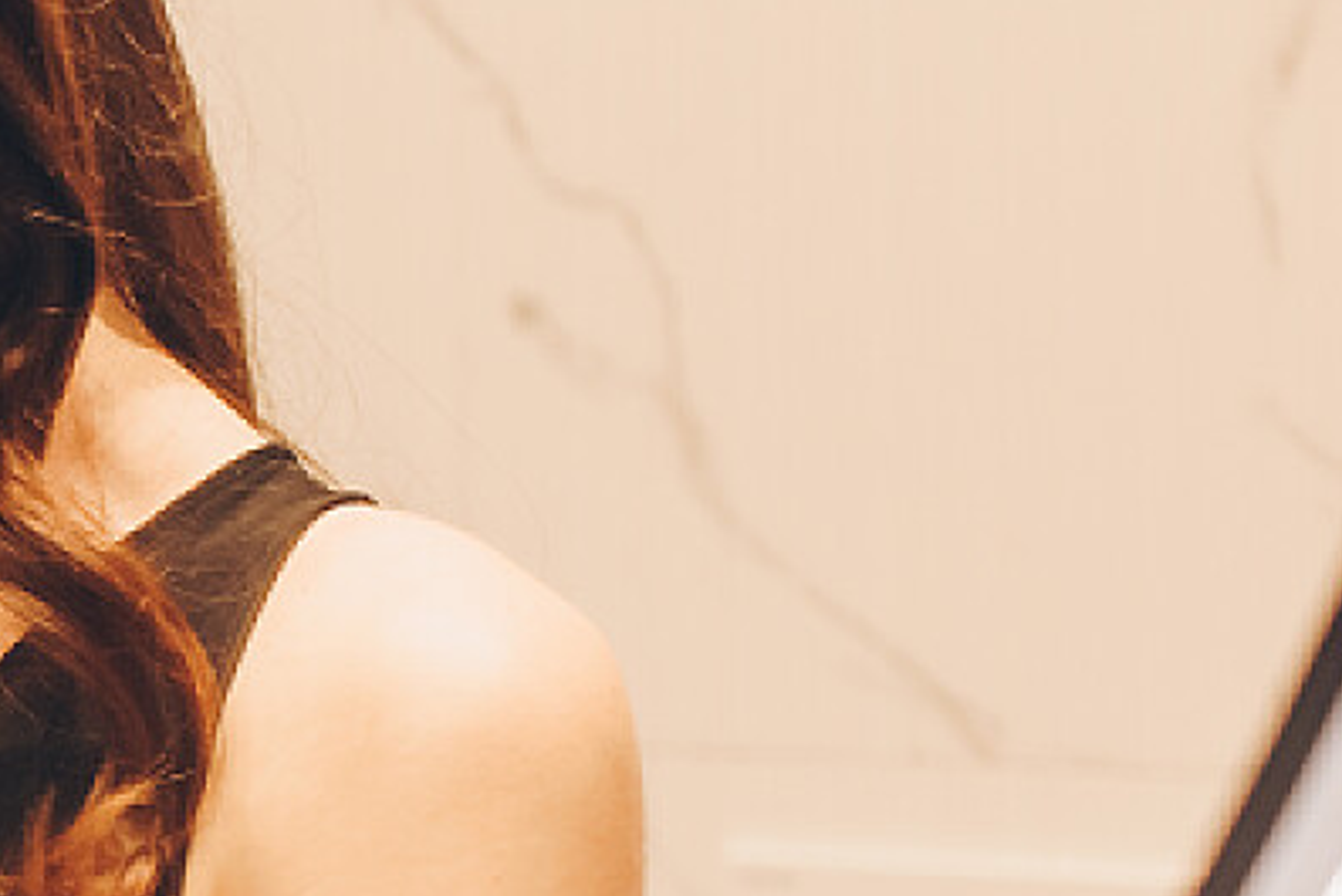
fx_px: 9024
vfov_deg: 5.7
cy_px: 526
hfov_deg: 7.9
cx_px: -1792
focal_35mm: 242
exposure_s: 1/125
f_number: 3.2
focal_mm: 50
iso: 500
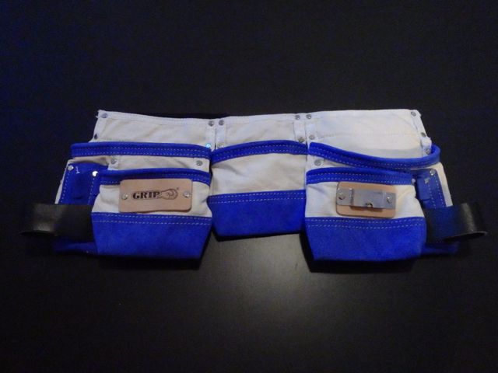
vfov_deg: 49.7
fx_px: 403
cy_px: 186
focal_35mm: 28
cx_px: 249
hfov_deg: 63.4
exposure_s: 1/30
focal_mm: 5
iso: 3200
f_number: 3.9
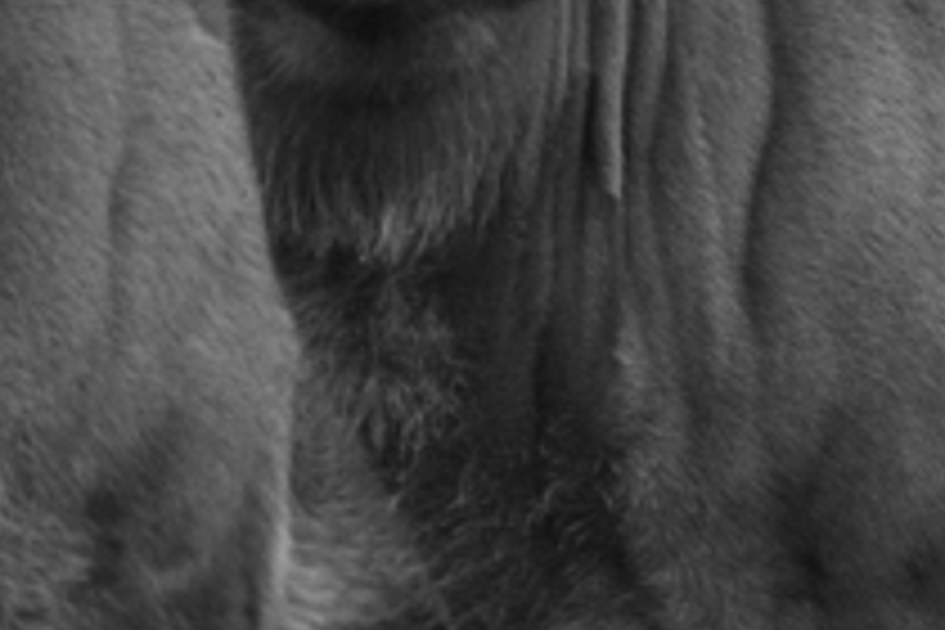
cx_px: 1521
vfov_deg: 0.4
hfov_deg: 0.6
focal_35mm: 3264
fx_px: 85673
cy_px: -86
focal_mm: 600
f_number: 4
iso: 3200
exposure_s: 1/2000
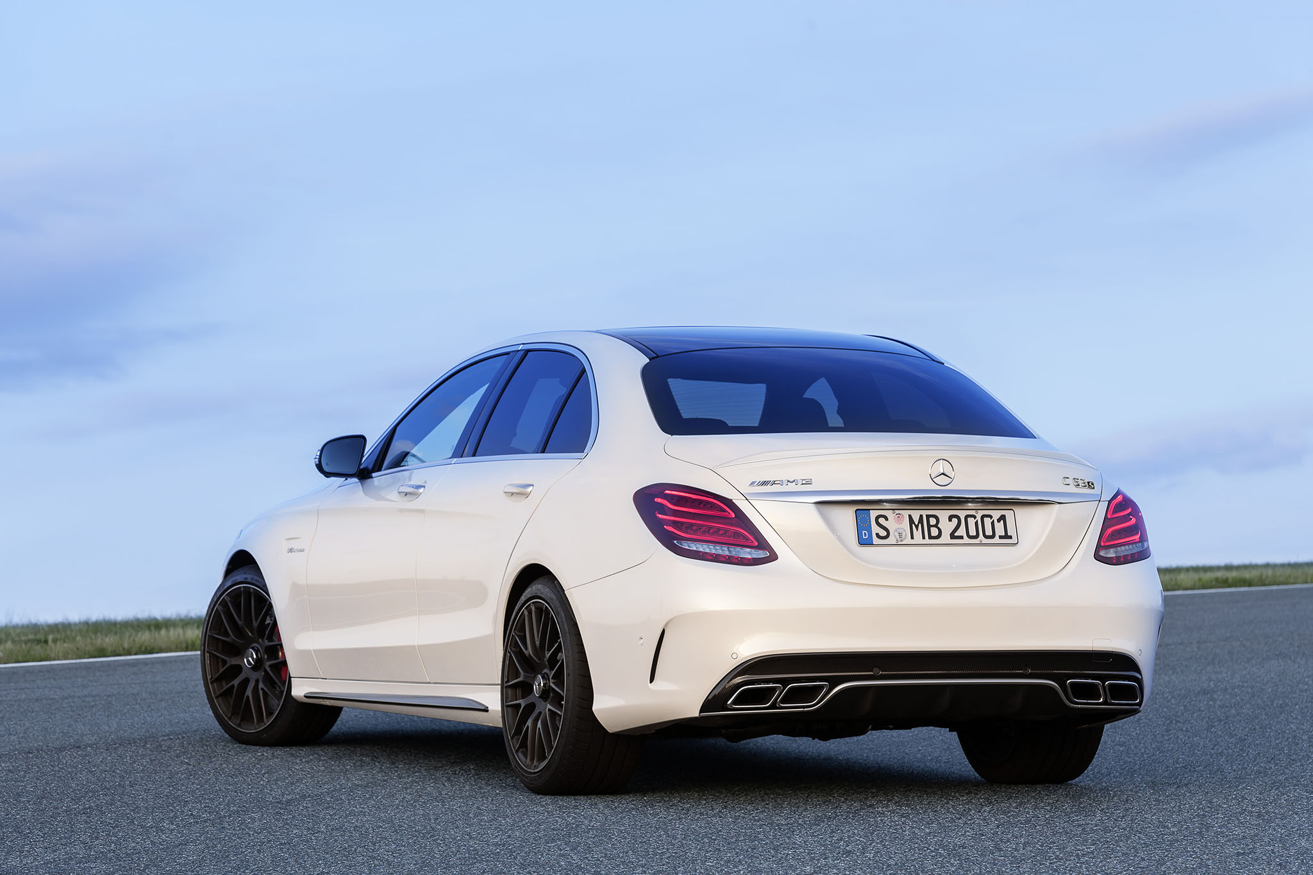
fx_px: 4923
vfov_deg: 10.2
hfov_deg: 15.2
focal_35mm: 135
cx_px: 656
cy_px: 438
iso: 100
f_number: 8
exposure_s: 1/40
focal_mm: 135
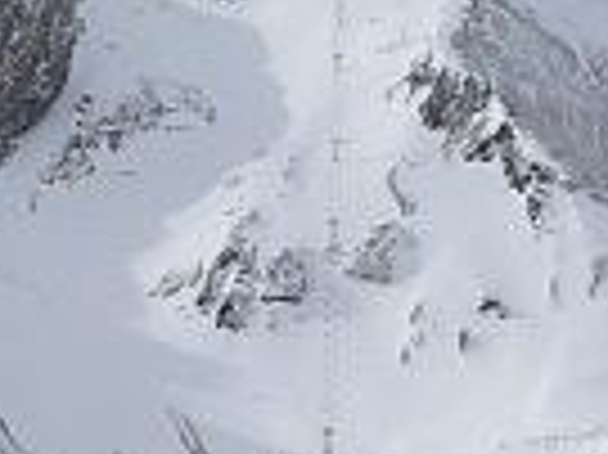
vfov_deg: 6.6
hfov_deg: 8.7
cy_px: 252
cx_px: -72
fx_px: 3966
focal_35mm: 226
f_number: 4.4
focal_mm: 6.3
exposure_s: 1/2000
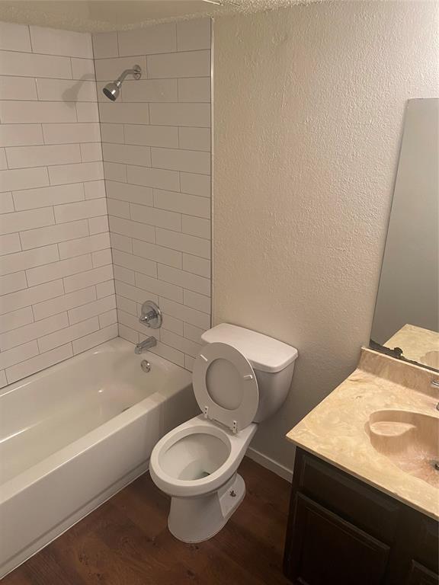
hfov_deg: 53.1
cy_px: 292
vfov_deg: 67.3
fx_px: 440
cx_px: 220
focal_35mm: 26
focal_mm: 4.25
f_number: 1.8
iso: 125
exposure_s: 1/60
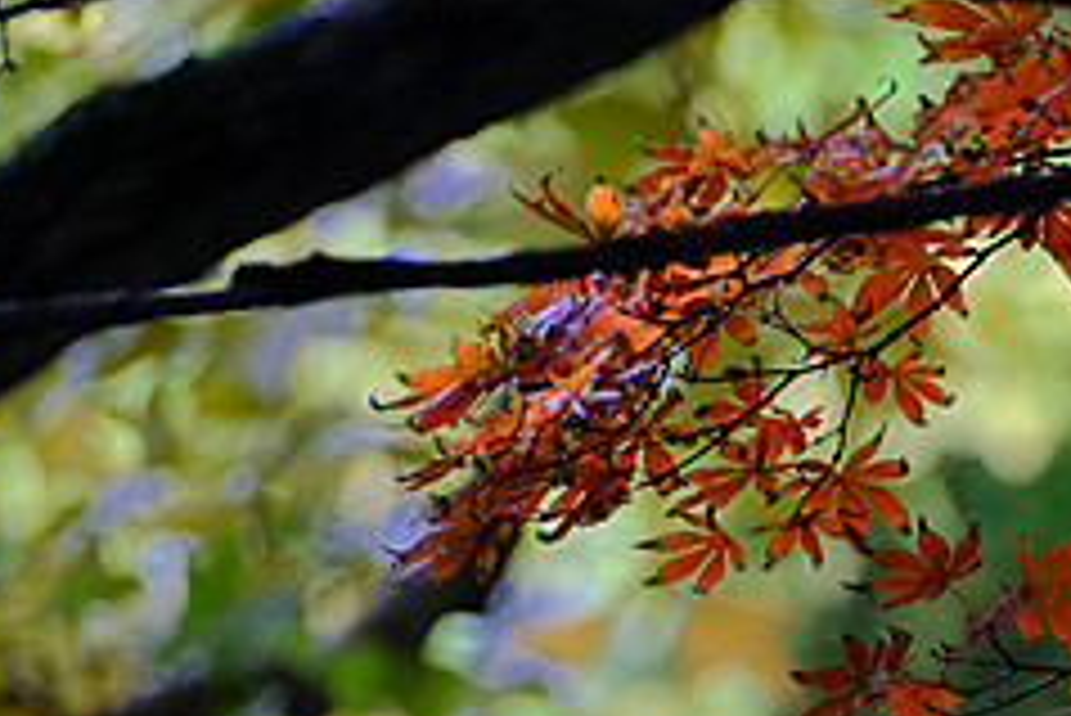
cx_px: 1665
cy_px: 970
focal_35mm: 1001
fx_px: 29797
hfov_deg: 2.1
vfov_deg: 1.4
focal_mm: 198.9
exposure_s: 1/500
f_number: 5
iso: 1250
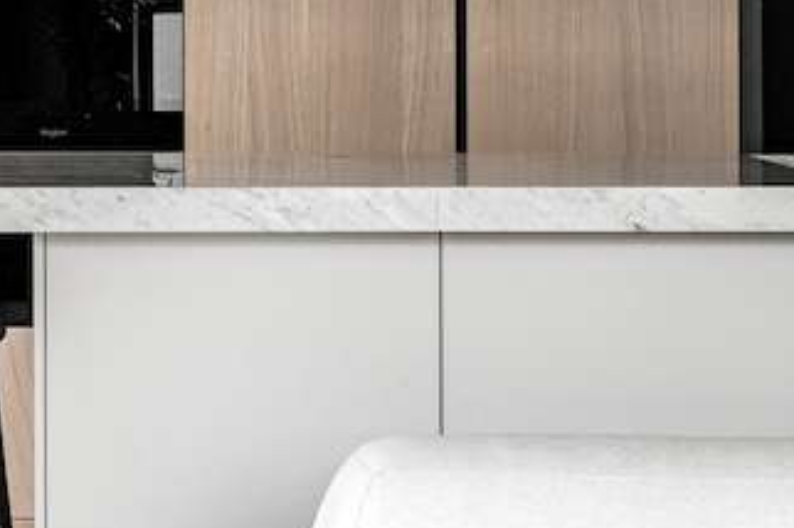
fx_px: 2600
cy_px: 142
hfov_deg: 17.3
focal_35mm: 118
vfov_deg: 11.6
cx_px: 261
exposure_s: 1.3
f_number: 9
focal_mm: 38
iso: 100
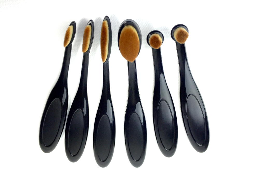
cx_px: 130
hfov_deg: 61.7
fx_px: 217
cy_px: 97
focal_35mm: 29
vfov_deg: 48.2
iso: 32
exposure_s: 1/255
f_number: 2.2
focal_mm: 4.2
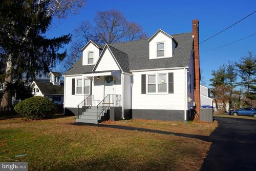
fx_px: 192
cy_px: 86
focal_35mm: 27
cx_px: 128
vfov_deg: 47.9
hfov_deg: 67.4
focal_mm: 18
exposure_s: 1/160
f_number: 22
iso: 200
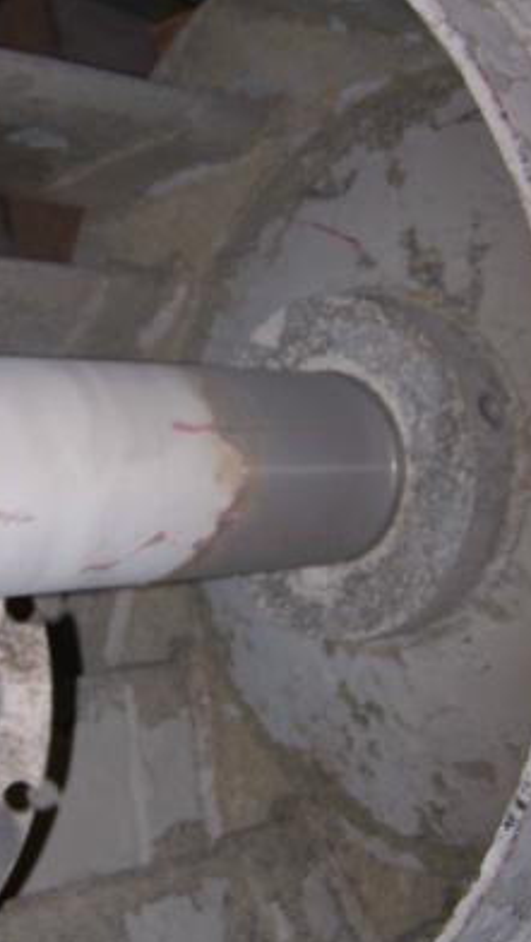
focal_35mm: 57
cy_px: 488
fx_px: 1424
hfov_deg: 20.9
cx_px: 121
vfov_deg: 36.6
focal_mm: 6.3
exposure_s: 1/60
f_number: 2.8
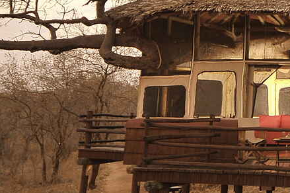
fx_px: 563
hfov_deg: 25.8
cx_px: 348
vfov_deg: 18.4
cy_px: -42
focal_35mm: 70
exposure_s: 1/30
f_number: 5
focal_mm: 16
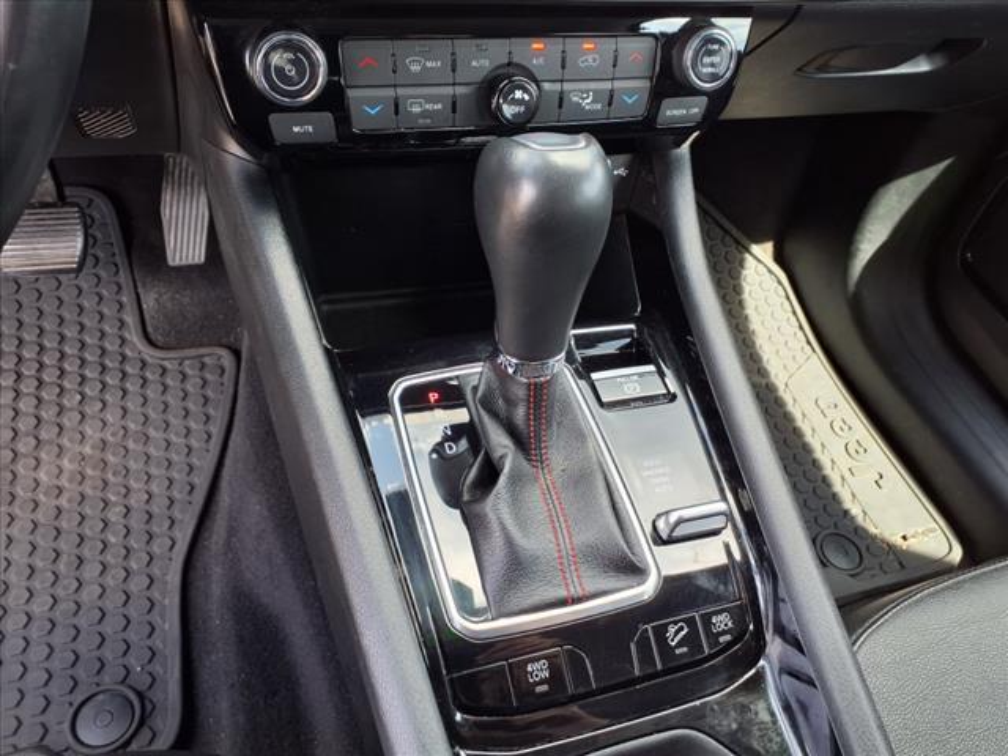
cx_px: 504
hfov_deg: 65.3
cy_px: 378
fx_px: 786
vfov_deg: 51.4
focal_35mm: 27
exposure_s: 1/120
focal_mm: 3.58
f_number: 1.9
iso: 50
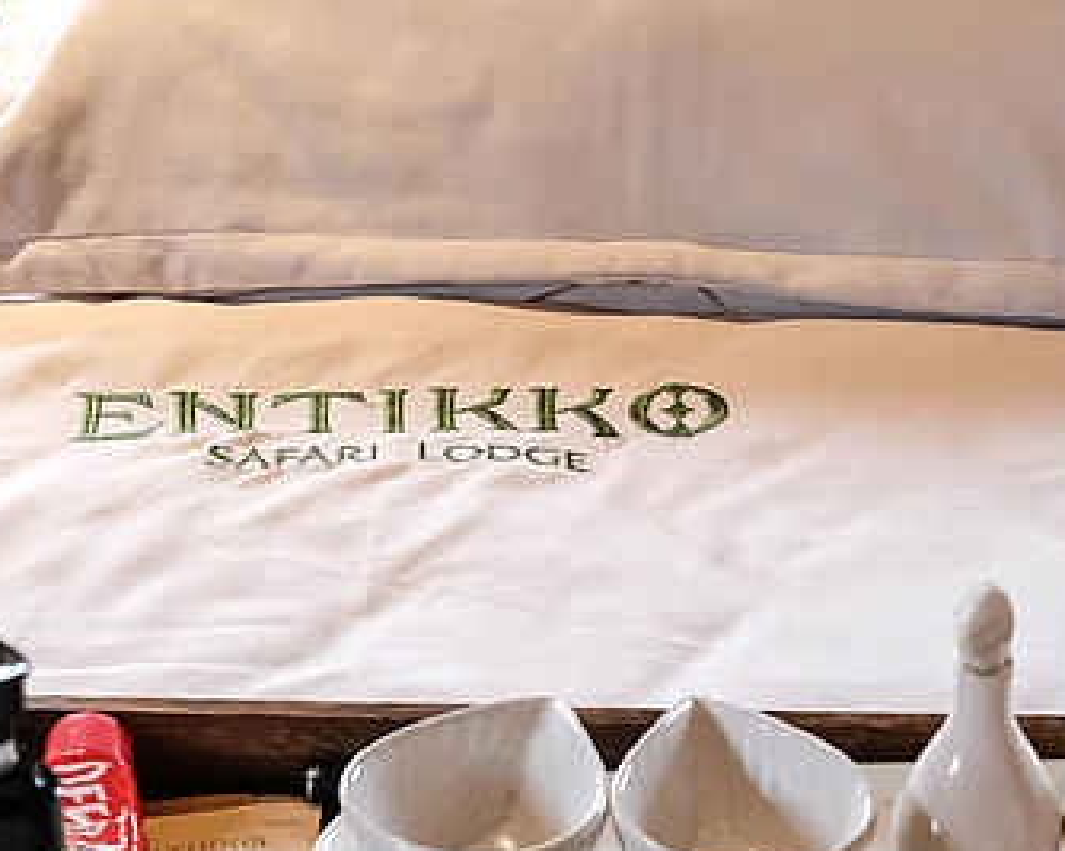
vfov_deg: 11.7
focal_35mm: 131
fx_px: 4128
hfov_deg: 14.7
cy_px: 655
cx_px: 775
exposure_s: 1/125
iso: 4000
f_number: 4.5
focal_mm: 35.3
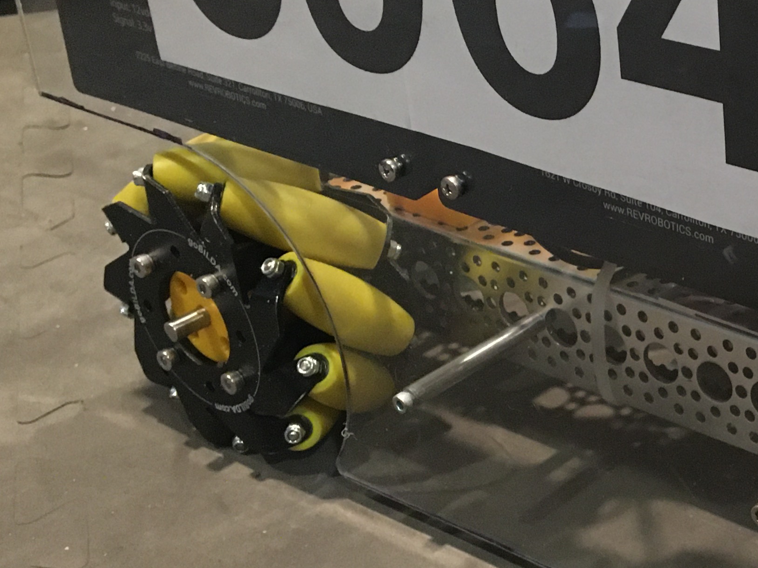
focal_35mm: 72
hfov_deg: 25.4
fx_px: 1577
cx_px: 799
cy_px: 284
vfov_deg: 20.4
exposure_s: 1/15
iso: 200
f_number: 2.2
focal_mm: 4.15
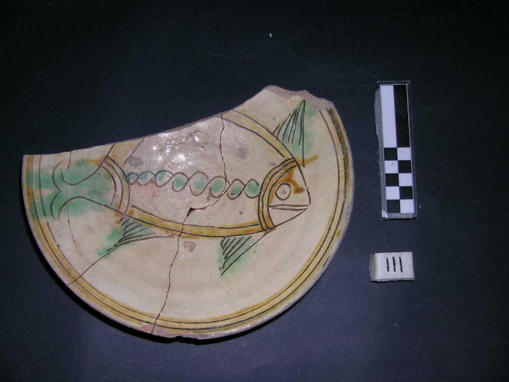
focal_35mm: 42
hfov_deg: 44.8
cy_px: 191
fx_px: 618
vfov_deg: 34.3
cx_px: 254
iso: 50
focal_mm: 8.7
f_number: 3.2
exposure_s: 1/60.1
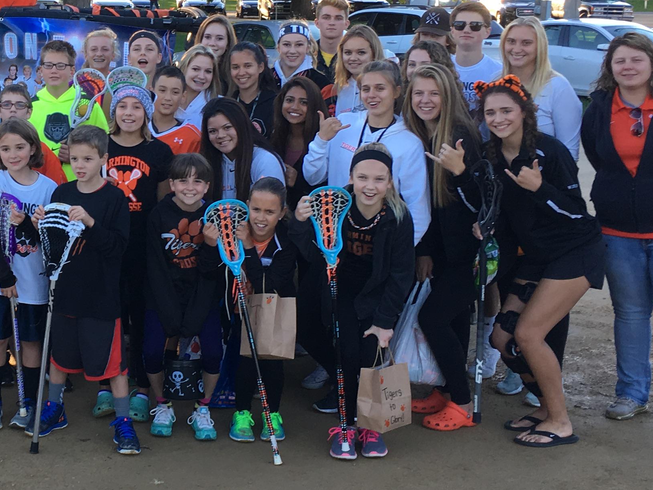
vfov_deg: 20.4
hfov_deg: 25.9
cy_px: 168
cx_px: 25
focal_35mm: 72
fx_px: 1358
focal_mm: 4.15
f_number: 2.2
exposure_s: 1/120
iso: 25
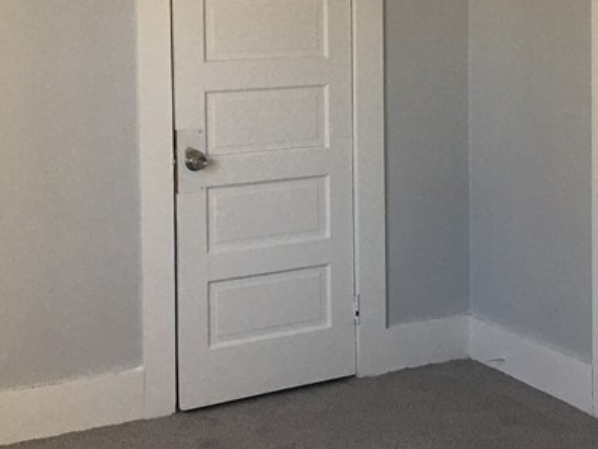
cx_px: 539
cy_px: 70
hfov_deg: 25.2
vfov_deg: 19.4
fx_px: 1296
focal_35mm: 75
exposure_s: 1/40
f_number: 2.2
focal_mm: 4.15
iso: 32
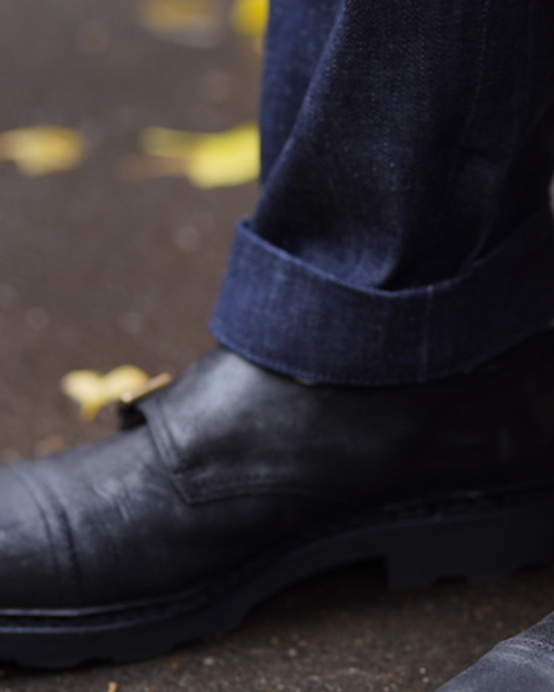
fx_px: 3830
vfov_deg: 10.3
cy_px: 388
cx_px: 533
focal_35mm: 187
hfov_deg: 8.2
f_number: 2.8
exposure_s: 1/80
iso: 125
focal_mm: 85
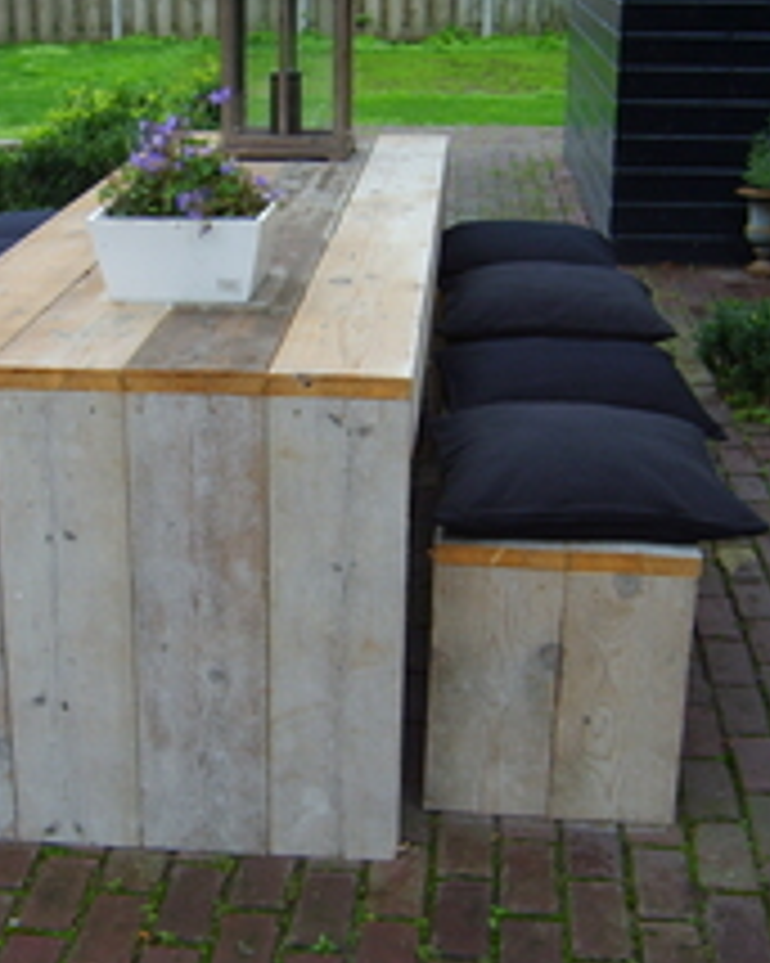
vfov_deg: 33.6
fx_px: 1596
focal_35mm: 56
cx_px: 252
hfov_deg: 26.9
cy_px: 466
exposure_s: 1/125
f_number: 2.8
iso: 50
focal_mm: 5.8
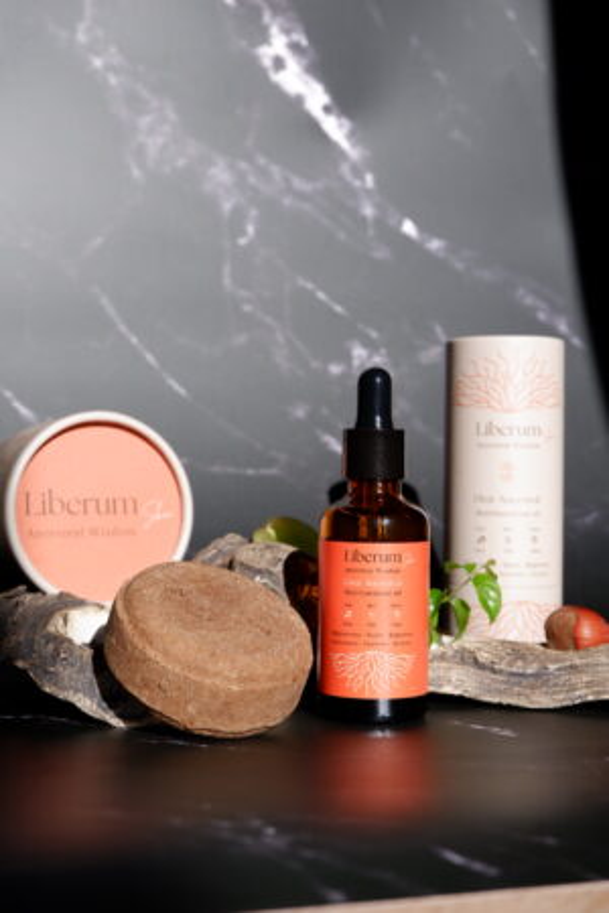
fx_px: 1370
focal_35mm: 54
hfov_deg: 25.1
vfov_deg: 36.9
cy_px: 456
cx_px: 304
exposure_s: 1/640
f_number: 6.4
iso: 200
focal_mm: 36.3
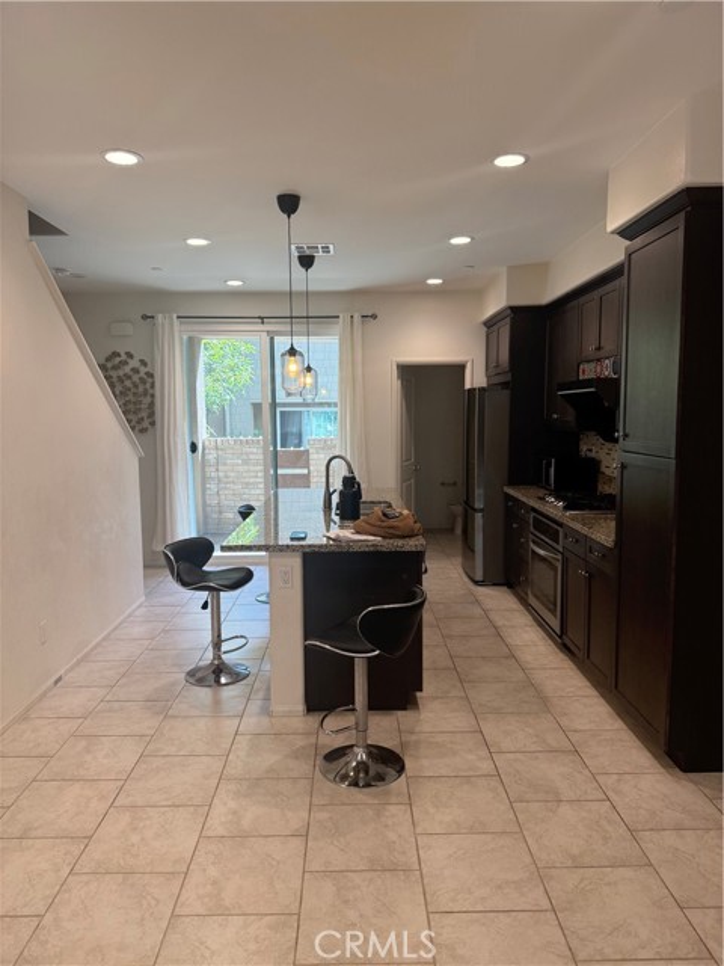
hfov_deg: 56.8
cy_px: 483
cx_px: 362
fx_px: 669
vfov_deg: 71.6
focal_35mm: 24
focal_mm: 6.76
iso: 200
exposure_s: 1/160
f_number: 1.78
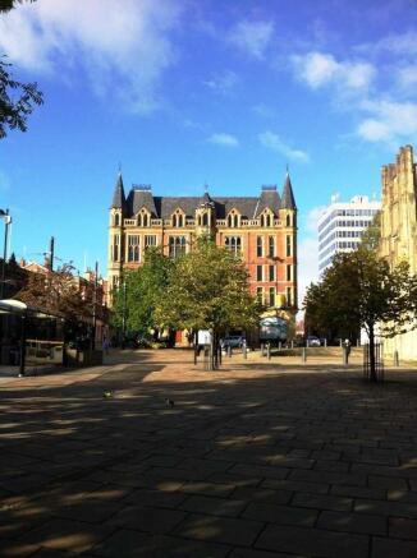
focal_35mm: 35
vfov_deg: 52.7
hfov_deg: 40.6
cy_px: 279
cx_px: 208
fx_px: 564
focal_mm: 3.85
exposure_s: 1/838
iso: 80
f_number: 2.8
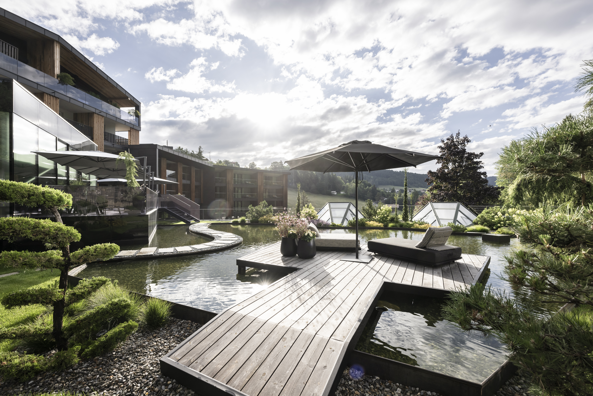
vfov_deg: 77.3
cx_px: 296
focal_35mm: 15
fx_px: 247
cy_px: 198
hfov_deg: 100.4
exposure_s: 1/640
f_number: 7.1
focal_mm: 15
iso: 250
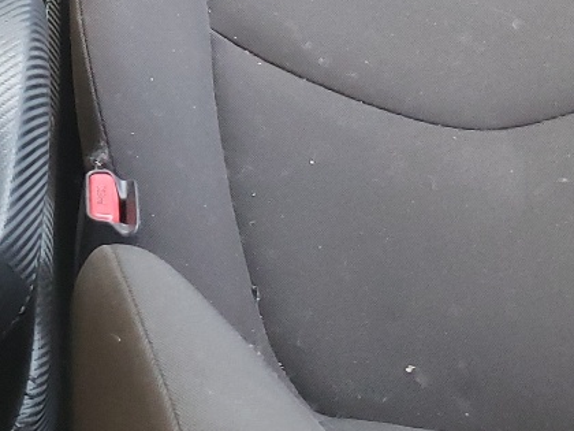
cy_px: -313
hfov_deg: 19.1
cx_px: -44
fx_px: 1642
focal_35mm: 99
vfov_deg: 13.6
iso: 195
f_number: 1.5
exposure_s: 1/60.2
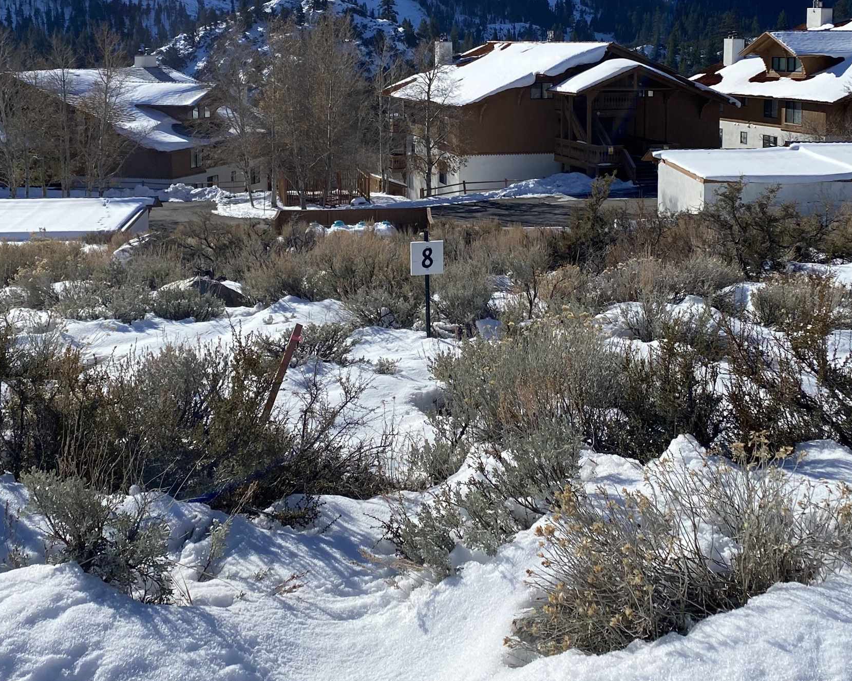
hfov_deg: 39.5
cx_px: 423
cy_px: 146
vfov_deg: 31.3
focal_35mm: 47
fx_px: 1185
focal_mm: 4.25
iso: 32
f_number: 1.8
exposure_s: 1/5025
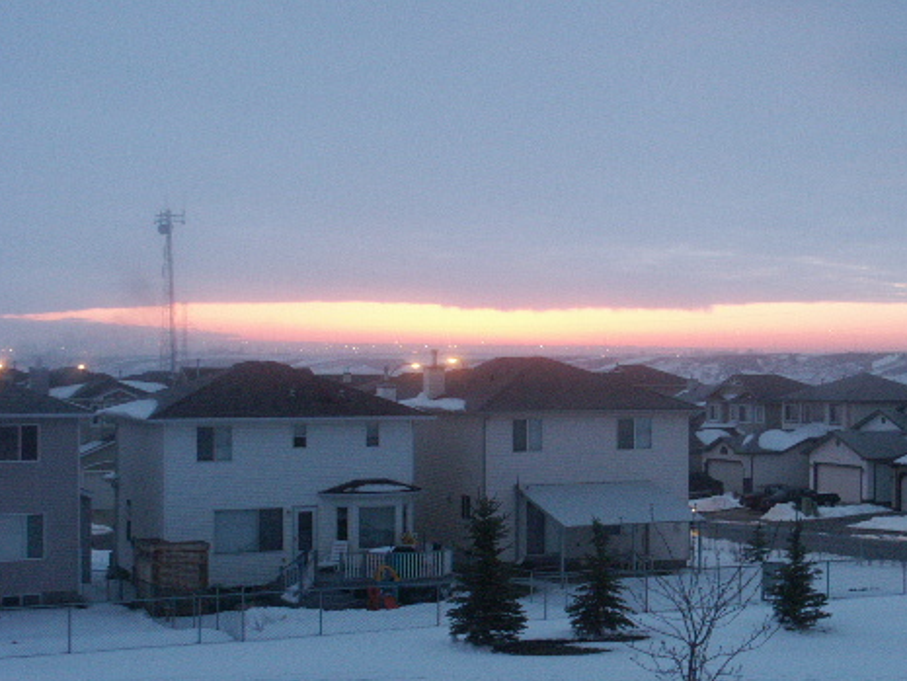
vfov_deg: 22.2
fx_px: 1730
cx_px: 607
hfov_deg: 29.2
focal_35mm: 66
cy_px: 390
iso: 200
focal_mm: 12.54
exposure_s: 1/30
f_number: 3.5
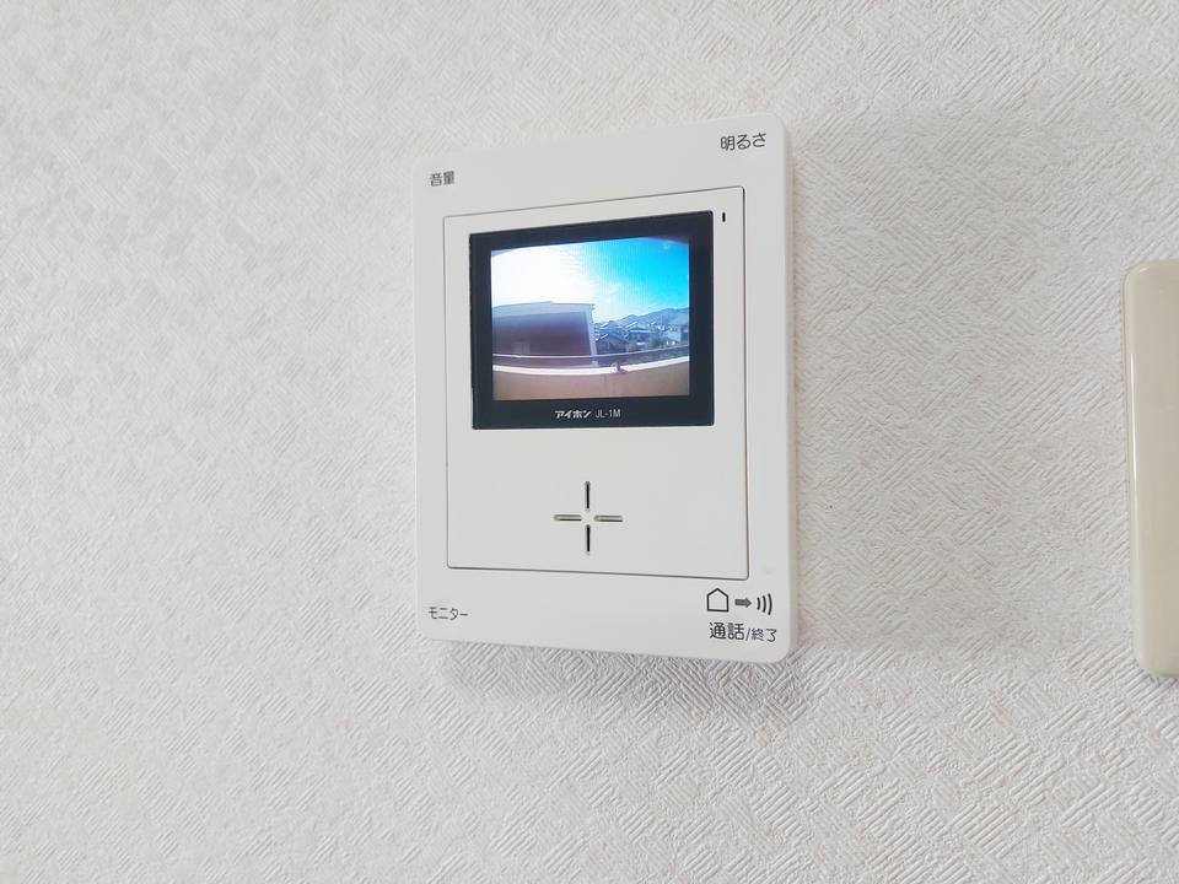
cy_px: 442
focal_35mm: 24
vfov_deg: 56.8
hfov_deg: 71.6
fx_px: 817
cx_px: 590
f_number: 1.8
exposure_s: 1/24
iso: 64
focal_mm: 5.23
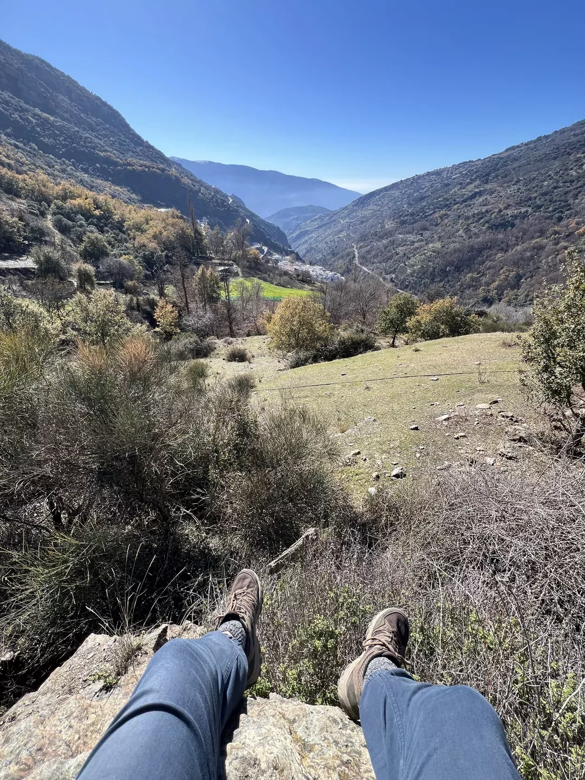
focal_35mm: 13
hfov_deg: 89.9
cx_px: 292
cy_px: 390
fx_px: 293
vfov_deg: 106.2
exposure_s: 1/686
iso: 32
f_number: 1.8
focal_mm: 1.57
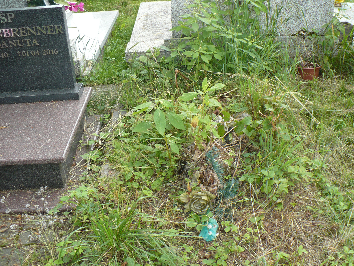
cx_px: 195
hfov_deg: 43.8
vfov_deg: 33.6
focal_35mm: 43
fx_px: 440
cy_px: 114
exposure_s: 1/160
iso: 100
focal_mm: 6.1
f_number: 2.8
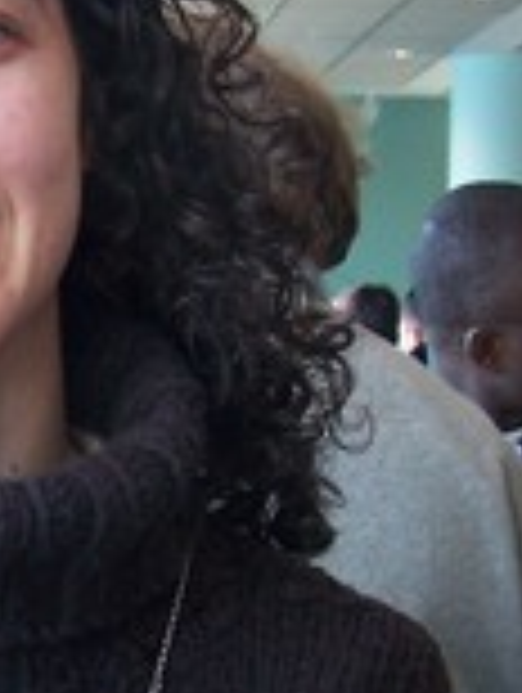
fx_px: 2968
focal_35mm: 148
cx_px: -40
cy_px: 603
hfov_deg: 10.0
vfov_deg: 13.2
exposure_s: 1/30
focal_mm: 6.3
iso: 100
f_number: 2.8
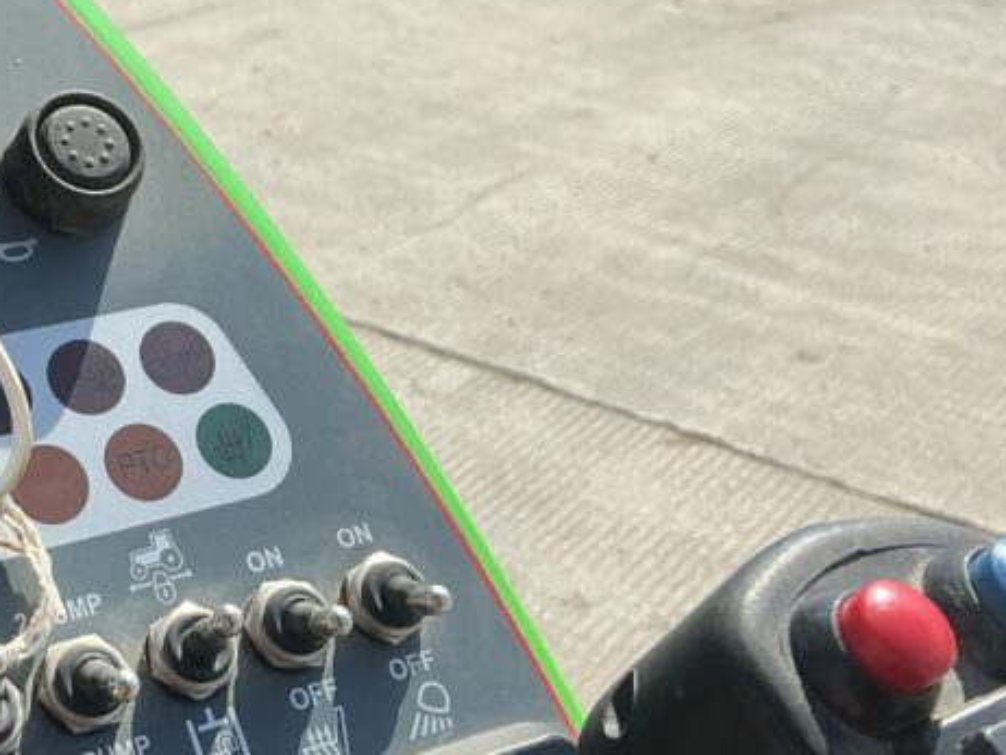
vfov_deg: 23.7
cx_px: 111
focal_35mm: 62
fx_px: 1803
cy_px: 389
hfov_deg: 29.9
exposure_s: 1/1377
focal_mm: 3
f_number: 1.8
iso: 25
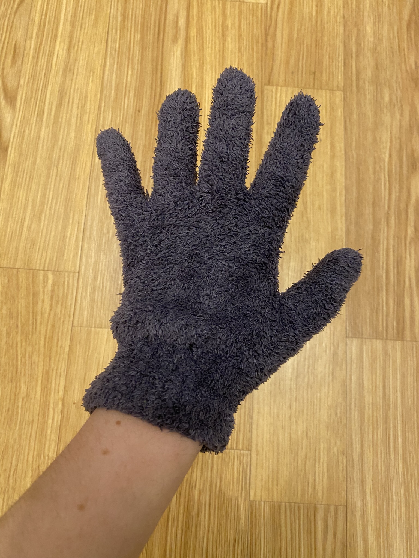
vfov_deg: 67.3
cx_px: 210
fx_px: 420
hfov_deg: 53.1
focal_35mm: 26
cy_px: 279
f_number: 1.8
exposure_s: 1/50
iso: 250
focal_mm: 4.25
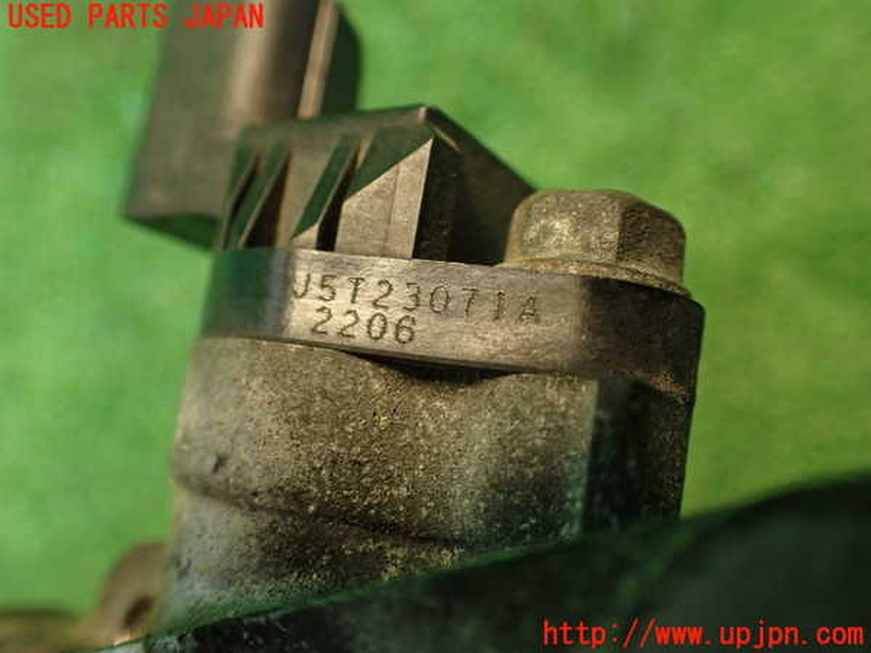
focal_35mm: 32
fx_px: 805
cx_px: 436
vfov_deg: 44.2
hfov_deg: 56.8
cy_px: 326
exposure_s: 1/30
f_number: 2.4
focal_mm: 5.79
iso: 400
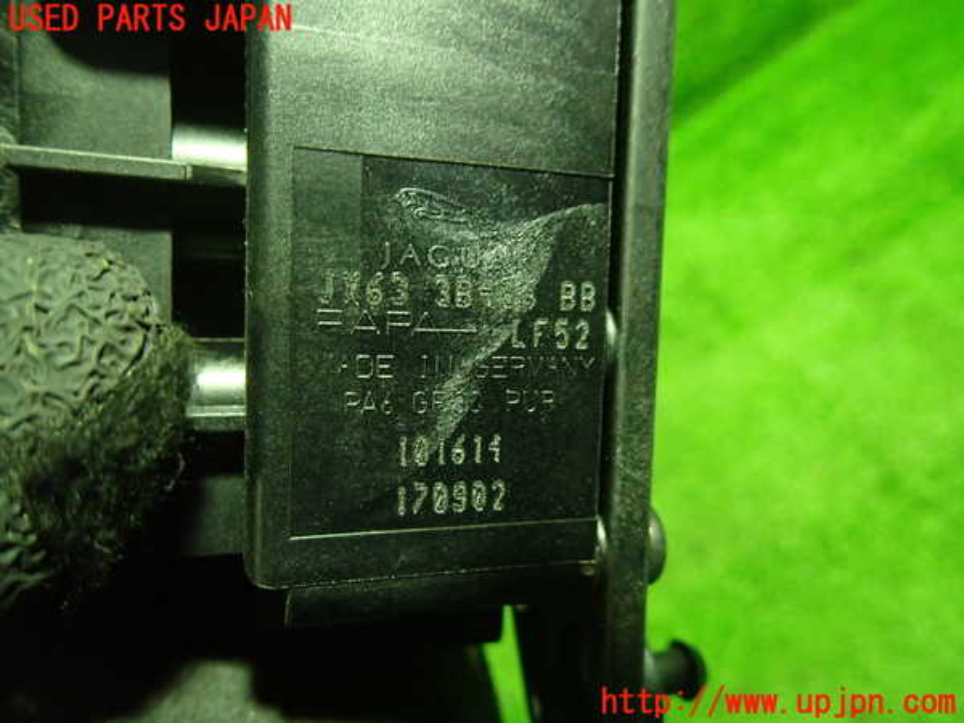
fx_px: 696
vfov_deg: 54.9
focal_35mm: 25
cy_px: 362
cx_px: 482
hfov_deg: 69.4
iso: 640
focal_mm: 4.5
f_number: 2
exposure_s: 1/30
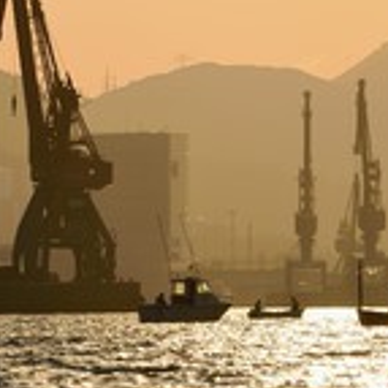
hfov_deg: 3.5
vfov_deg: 3.5
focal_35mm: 500
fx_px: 6341
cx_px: 347
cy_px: 130
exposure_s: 1/640
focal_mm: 200
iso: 400
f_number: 16
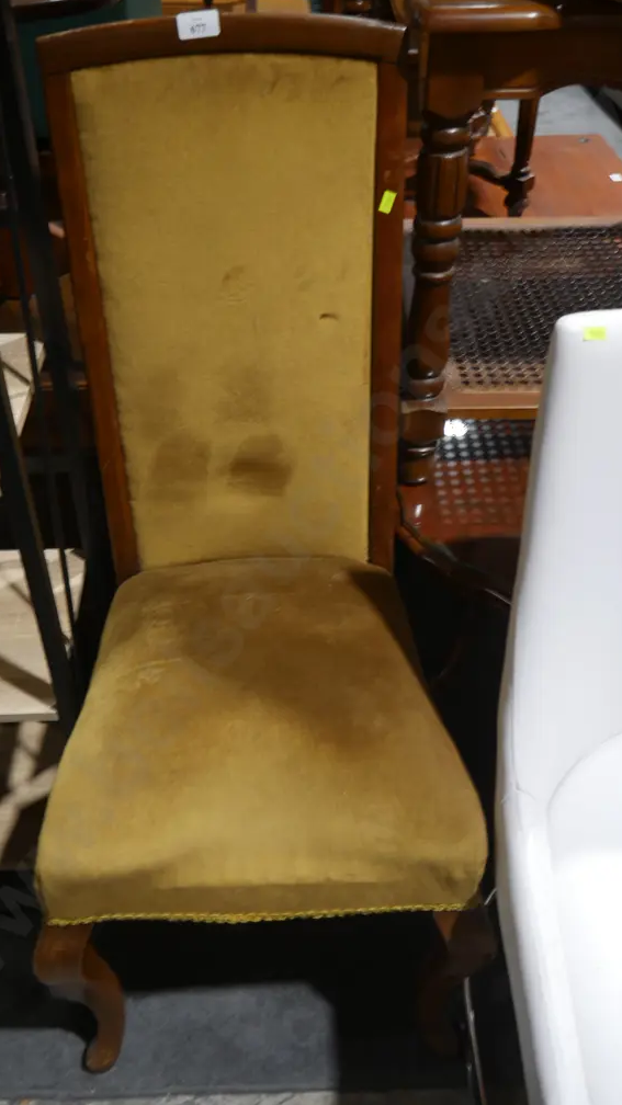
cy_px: 548
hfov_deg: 37.8
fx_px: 909
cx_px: 286
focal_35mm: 31
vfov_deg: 62.6
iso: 320
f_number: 3.5
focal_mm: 14
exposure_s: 1/60
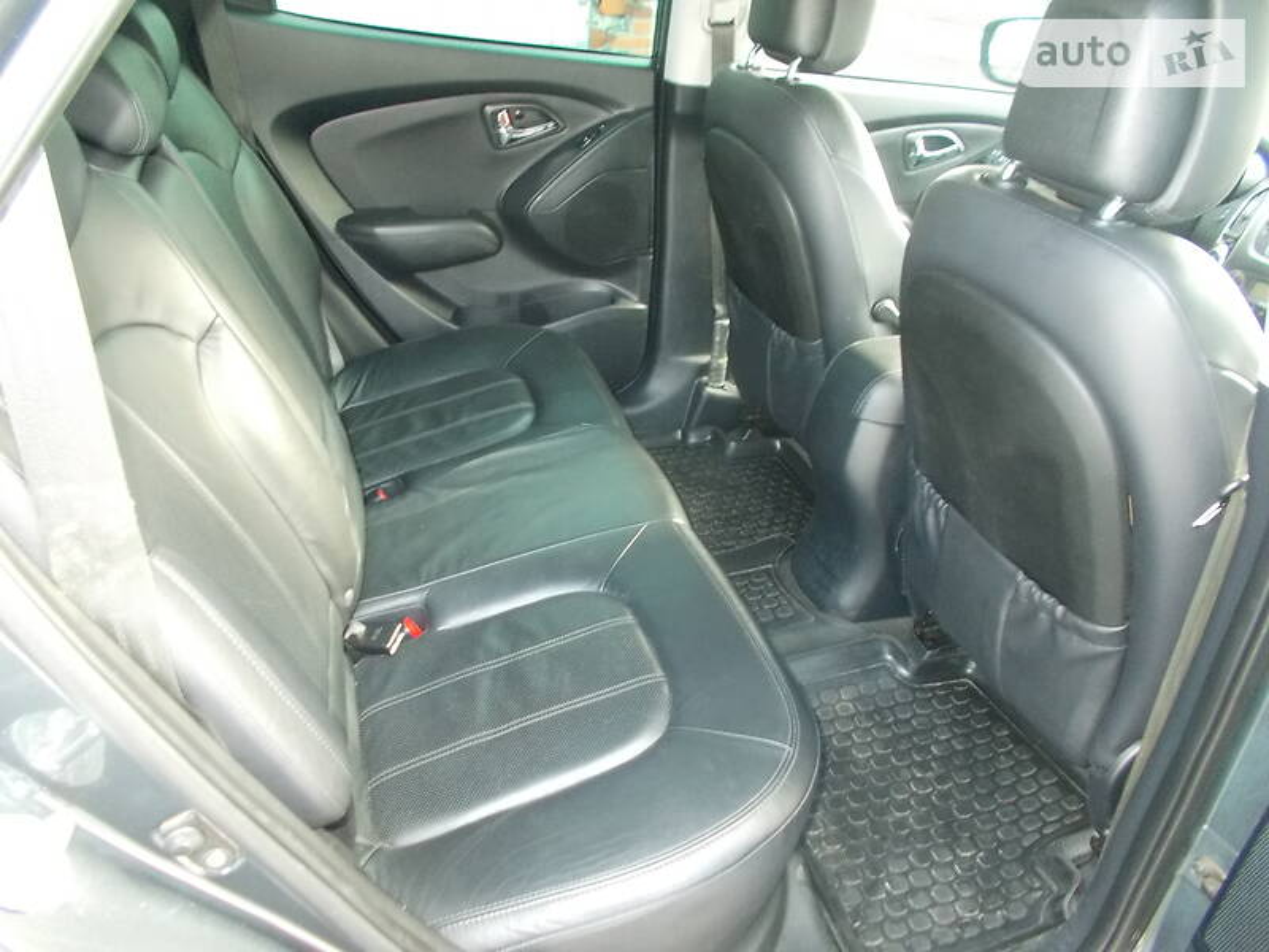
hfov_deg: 67.3
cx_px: 634
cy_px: 476
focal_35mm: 26
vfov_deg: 53.1
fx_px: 953
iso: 360
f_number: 3.2
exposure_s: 1/25
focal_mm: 4.6
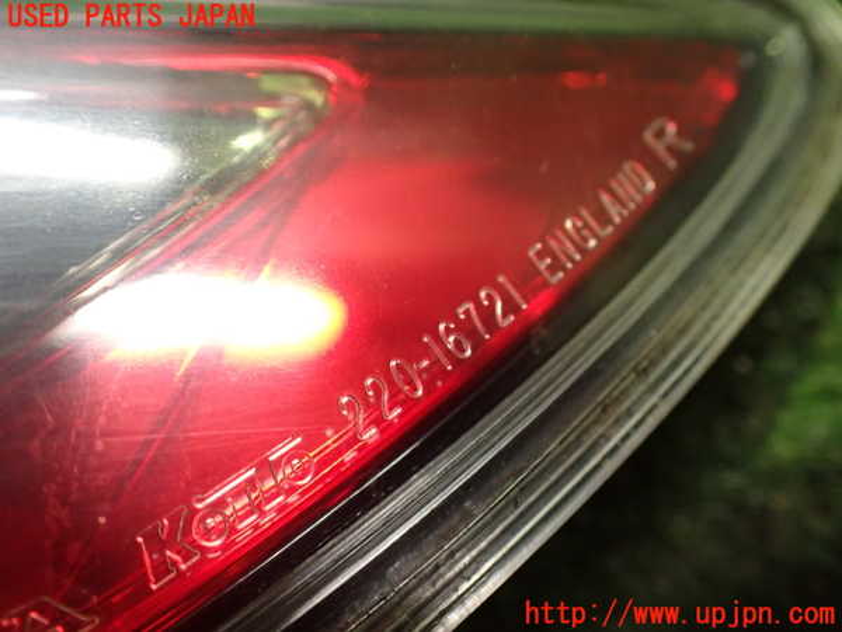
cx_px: 421
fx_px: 730
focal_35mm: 30
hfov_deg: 60.0
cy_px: 316
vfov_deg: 46.8
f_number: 2.3
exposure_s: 1/40
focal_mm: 5.4
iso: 800
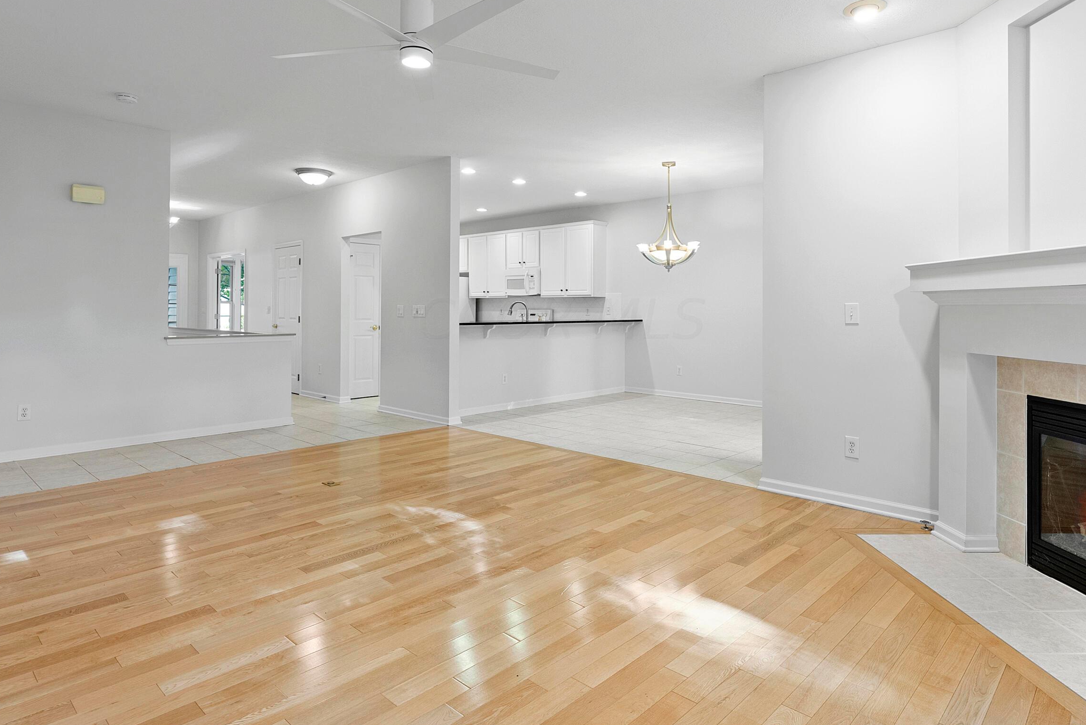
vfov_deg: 59.4
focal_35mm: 21
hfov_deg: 81.2
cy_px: 318
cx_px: 562
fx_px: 634
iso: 640
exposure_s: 1/3
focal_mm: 16
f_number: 9
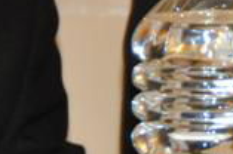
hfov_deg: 2.2
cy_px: -178
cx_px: 205
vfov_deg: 1.5
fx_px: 6015
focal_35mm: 931
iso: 800
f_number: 5.3
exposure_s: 1/60
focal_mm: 95
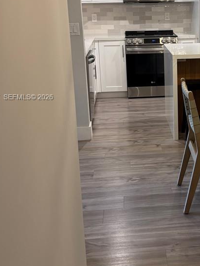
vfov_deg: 33.6
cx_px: 182
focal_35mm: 57
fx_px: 439
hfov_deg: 24.9
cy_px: 98
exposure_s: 1/60
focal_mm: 5.96
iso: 125
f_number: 1.6
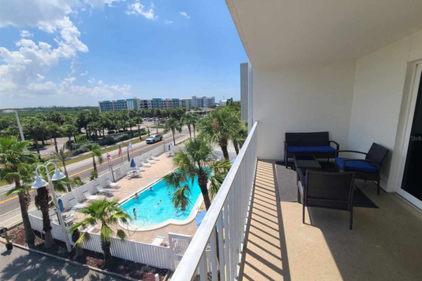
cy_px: 138
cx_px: 218
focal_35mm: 14
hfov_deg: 104.2
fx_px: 164
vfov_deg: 81.2
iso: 50
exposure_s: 1/2175
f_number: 2.2
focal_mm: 2.2
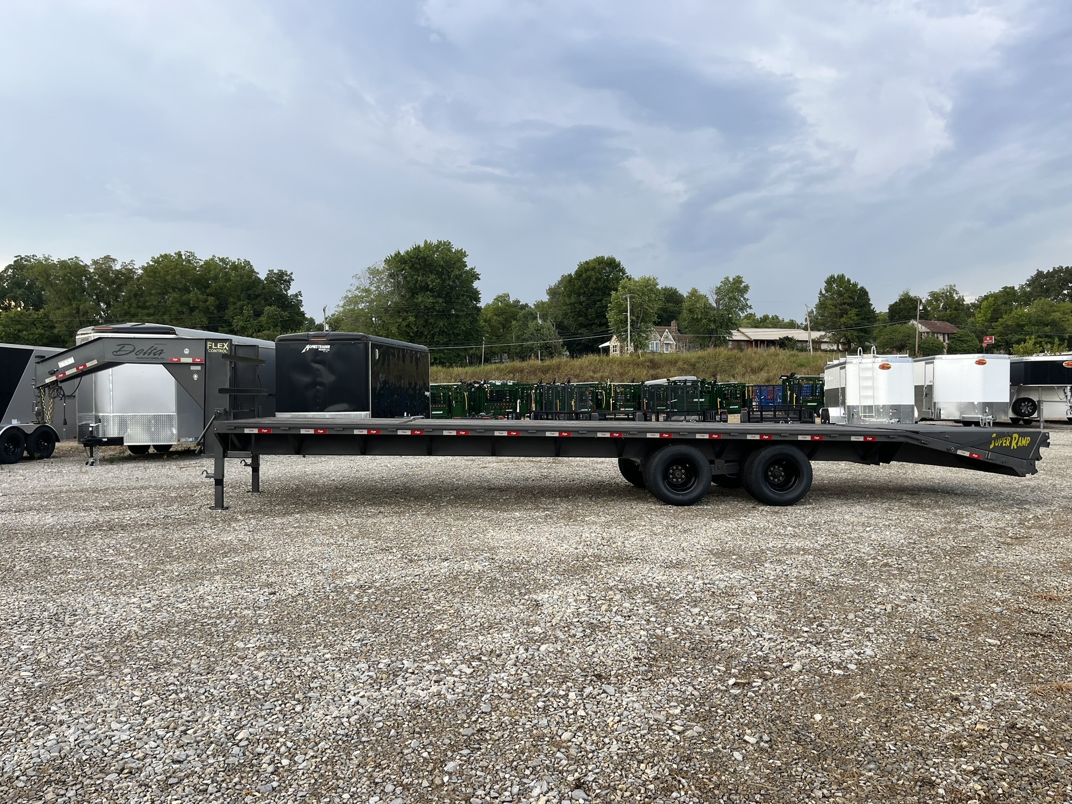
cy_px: 402
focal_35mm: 26
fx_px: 805
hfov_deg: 67.3
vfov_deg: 53.1
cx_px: 536
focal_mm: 5.1
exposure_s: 1/407
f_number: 1.6
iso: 50
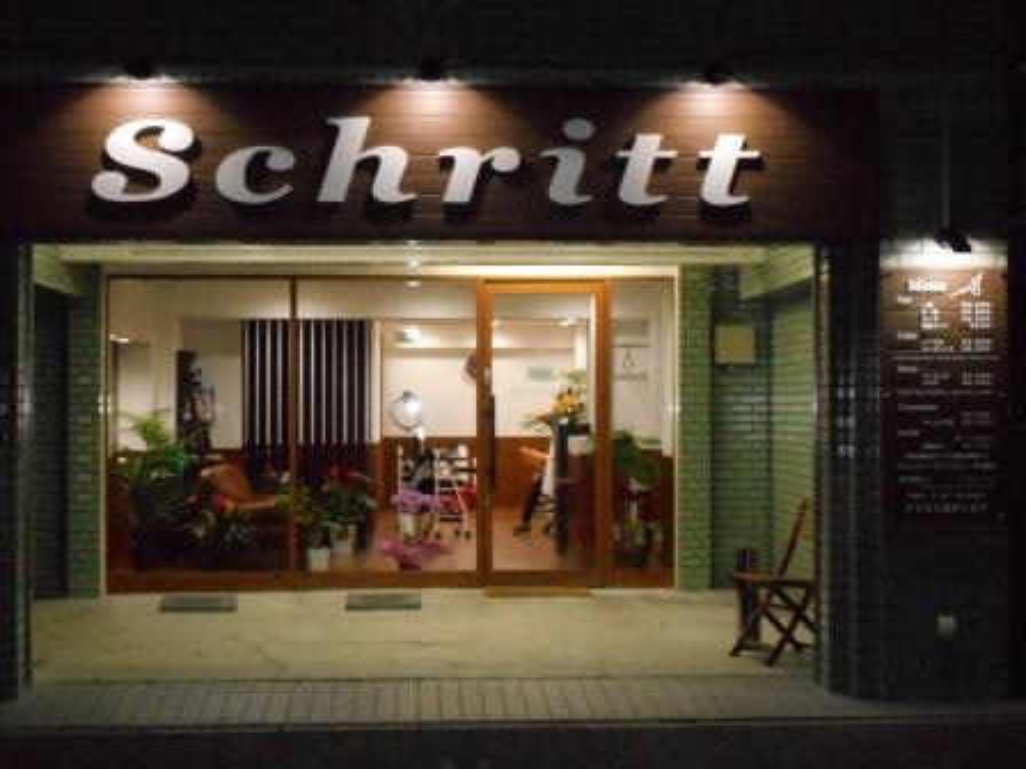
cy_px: 384
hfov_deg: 29.0
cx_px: 513
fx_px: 1986
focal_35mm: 67
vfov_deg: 21.9
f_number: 5.3
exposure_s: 1/60
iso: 1400
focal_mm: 12
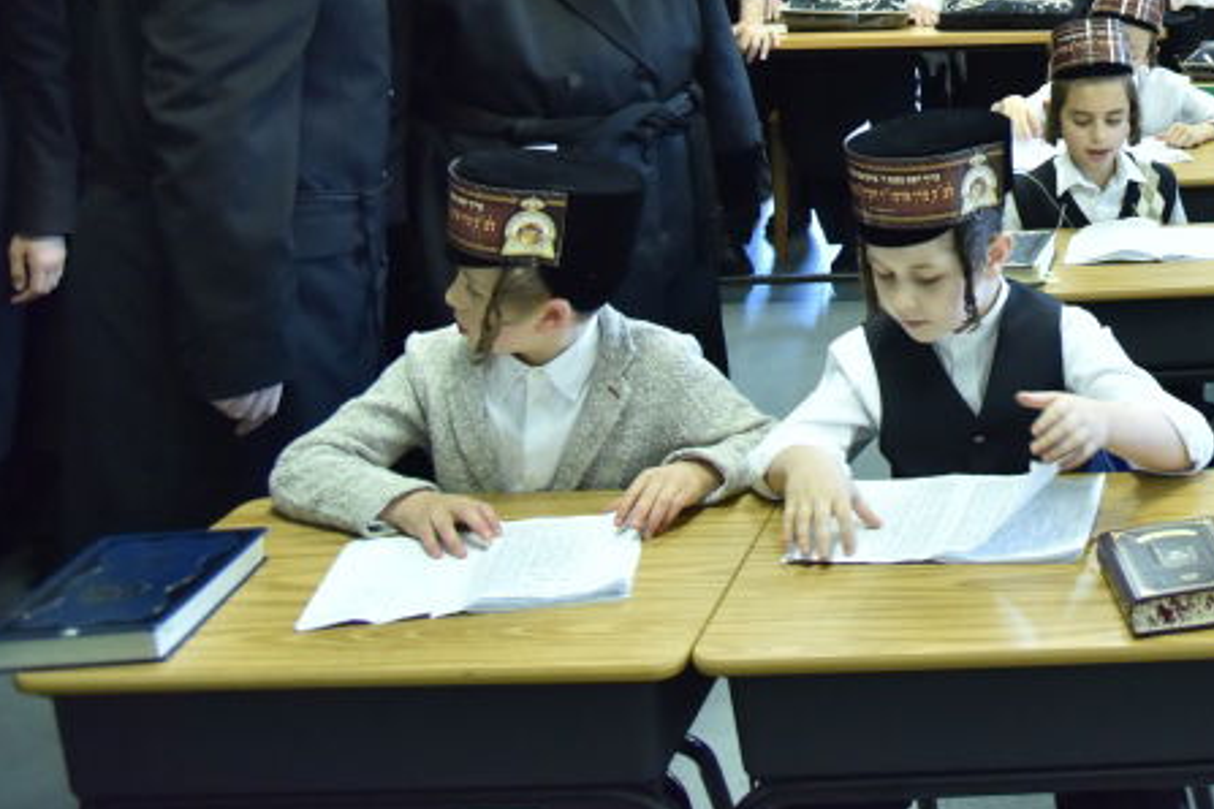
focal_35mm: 55
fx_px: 1855
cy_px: -105
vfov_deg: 23.0
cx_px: 1336
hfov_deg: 32.0
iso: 1600
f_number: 4
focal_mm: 24
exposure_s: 1/100
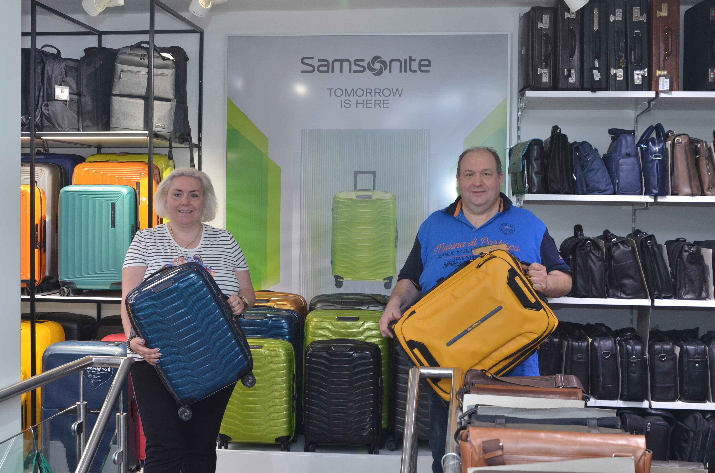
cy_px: 236
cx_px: 358
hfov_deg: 41.2
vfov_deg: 28.0
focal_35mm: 48
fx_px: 951
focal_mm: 32
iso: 800
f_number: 4
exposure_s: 1/60
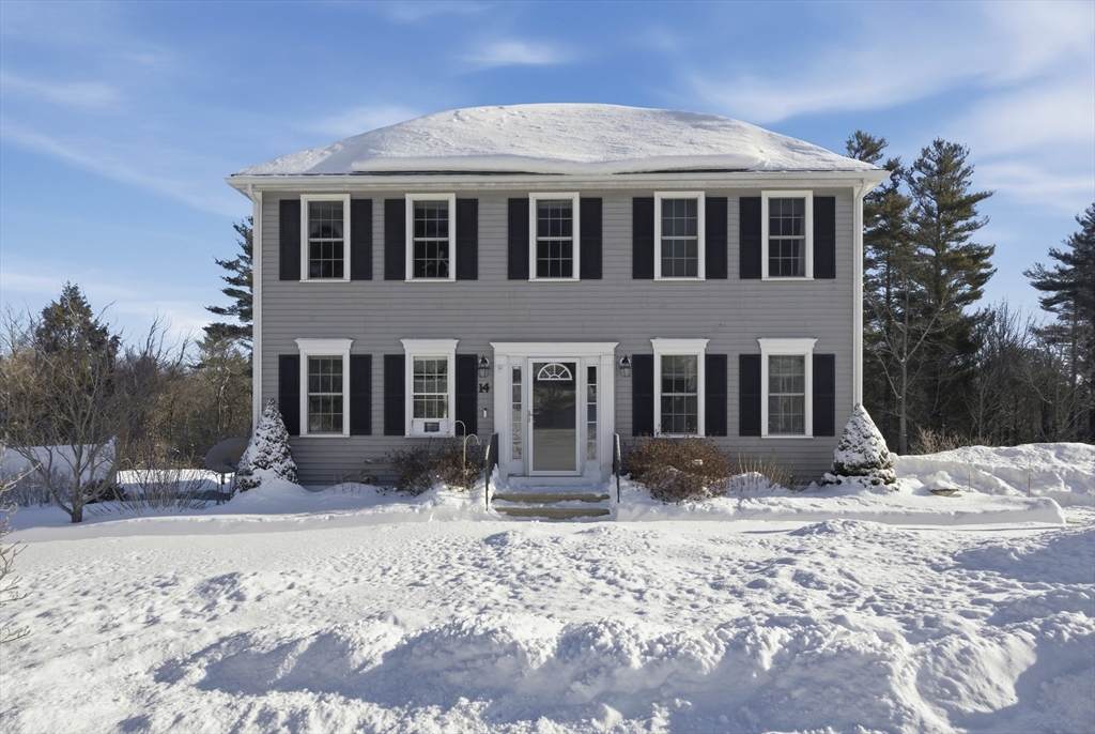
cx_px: 548
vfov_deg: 61.8
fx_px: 612
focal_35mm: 20
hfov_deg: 83.6
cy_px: 367
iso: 500
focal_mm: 13.4
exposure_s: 1/4000
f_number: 7.1
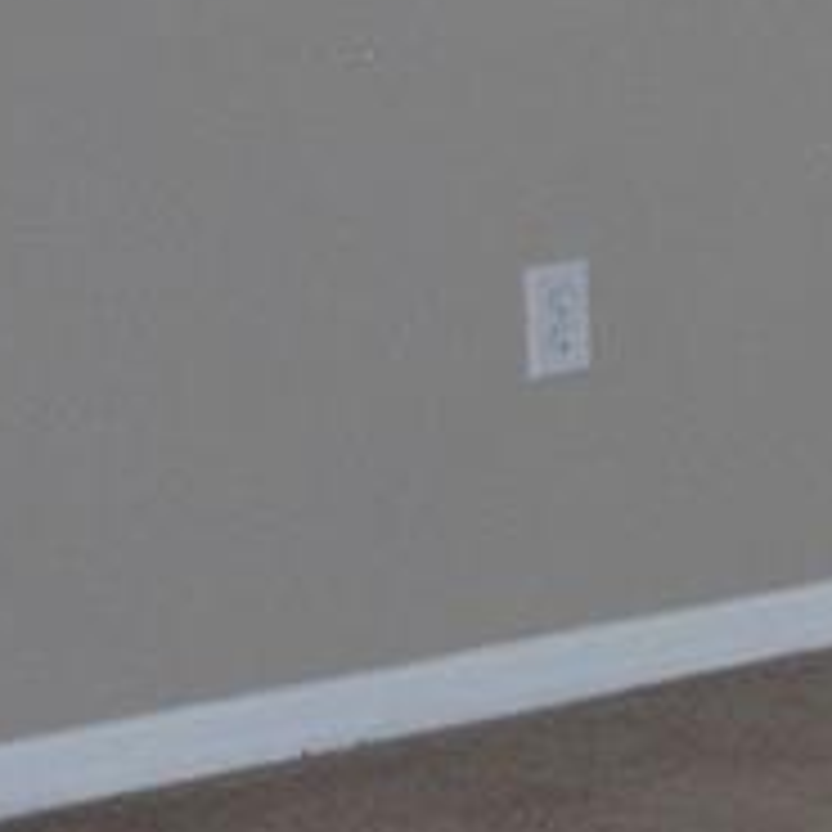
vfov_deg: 8.6
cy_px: -472
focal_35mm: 199
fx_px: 5411
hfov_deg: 7.8
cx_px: 2388
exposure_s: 1/60
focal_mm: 18
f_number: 3.5
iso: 200
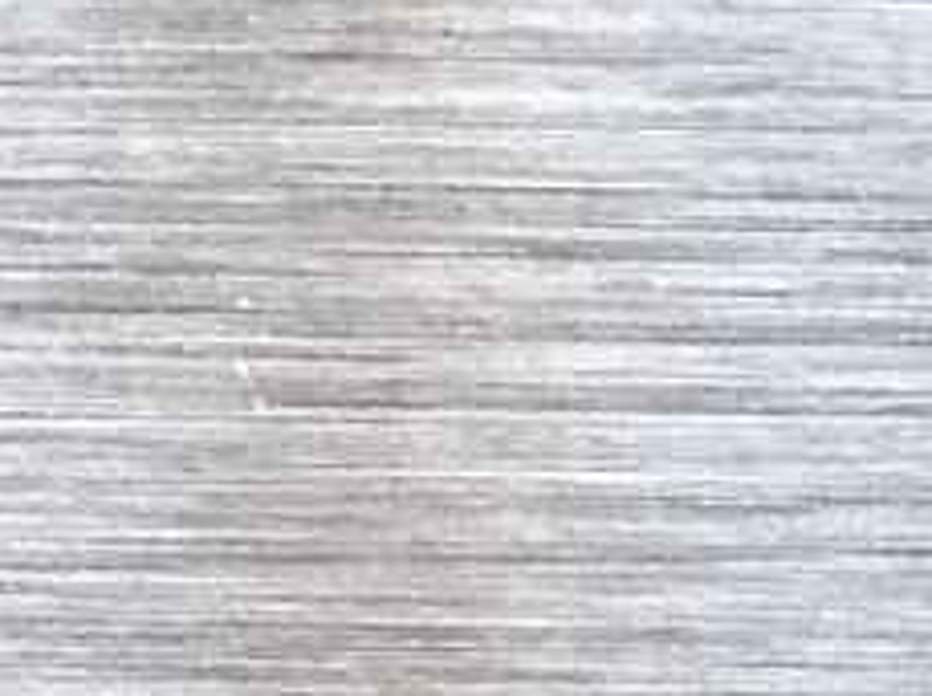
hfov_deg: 9.2
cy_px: 1860
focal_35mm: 207
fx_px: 5565
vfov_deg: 6.7
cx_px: 1616
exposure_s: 1/33
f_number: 2.2
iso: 200
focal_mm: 4.15
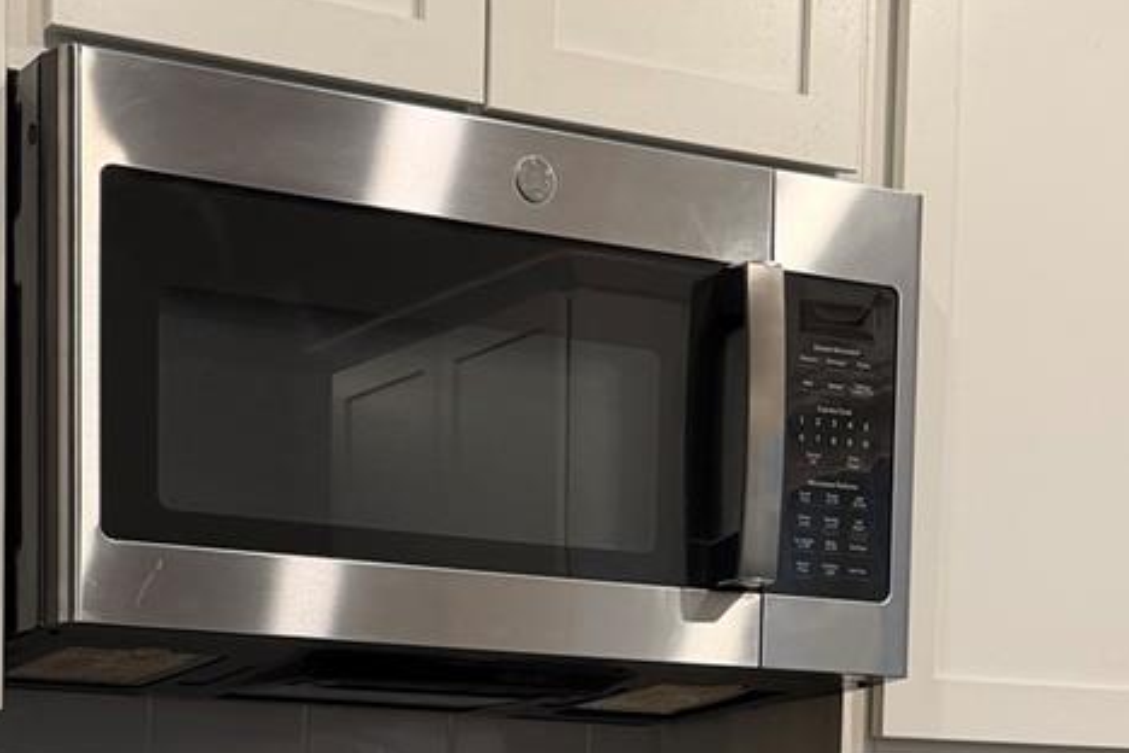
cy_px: 994
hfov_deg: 24.7
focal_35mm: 82
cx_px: 449
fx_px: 2571
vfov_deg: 15.8
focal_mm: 6.76
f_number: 1.78
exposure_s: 1/60
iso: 125
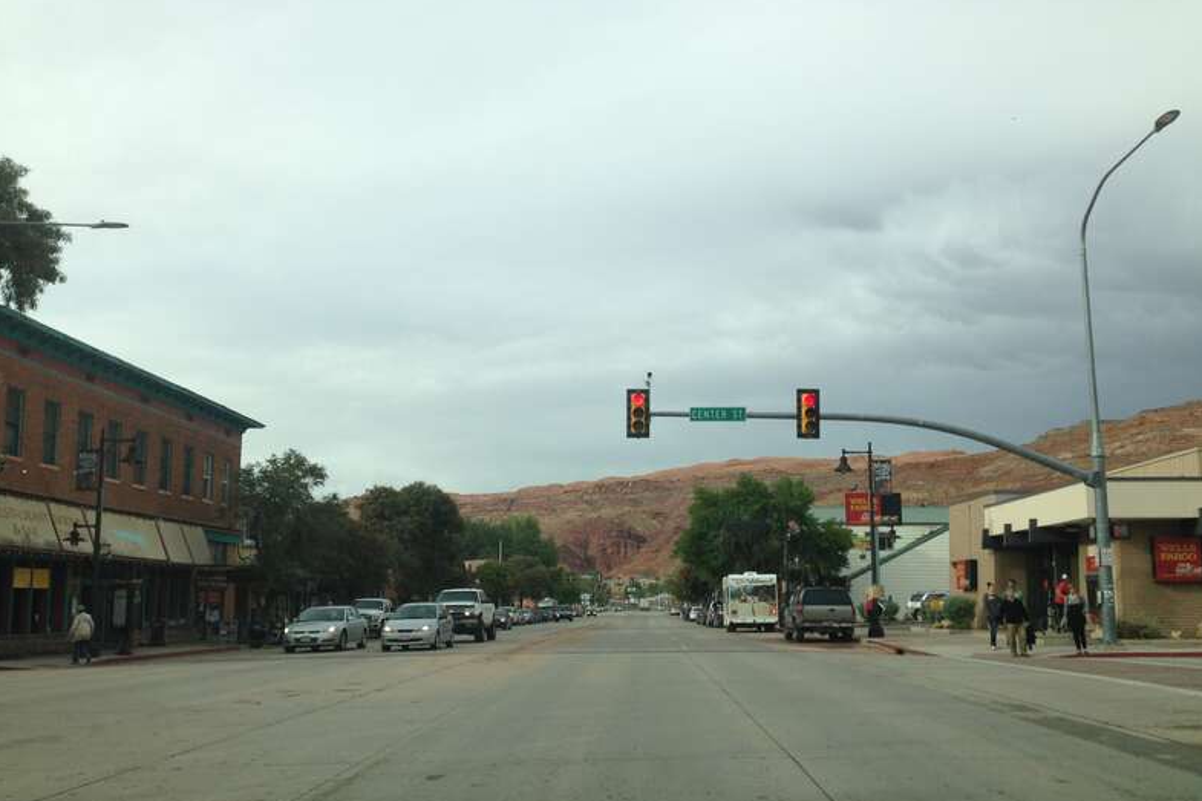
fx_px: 1168
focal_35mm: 35
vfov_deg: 37.8
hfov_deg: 54.4
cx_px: 606
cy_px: 450
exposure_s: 1/797
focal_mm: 4.13
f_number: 2.4
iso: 50
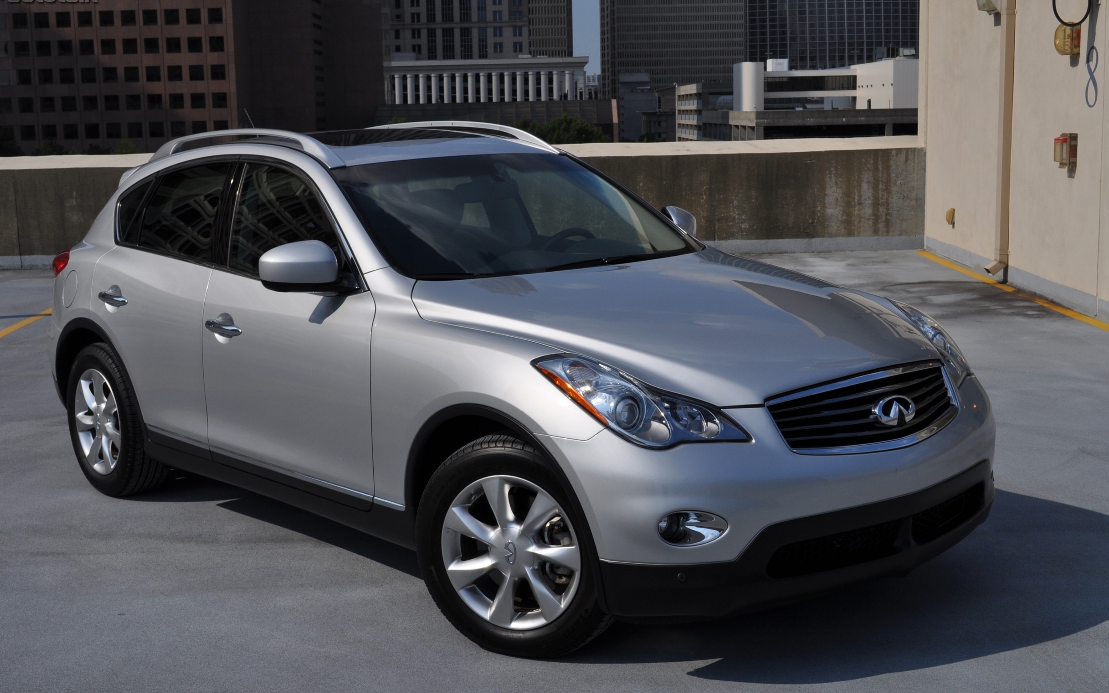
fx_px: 1481
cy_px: 354
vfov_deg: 26.3
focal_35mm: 49
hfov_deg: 41.1
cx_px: 555
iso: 200
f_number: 13
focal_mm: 32
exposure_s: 1/640
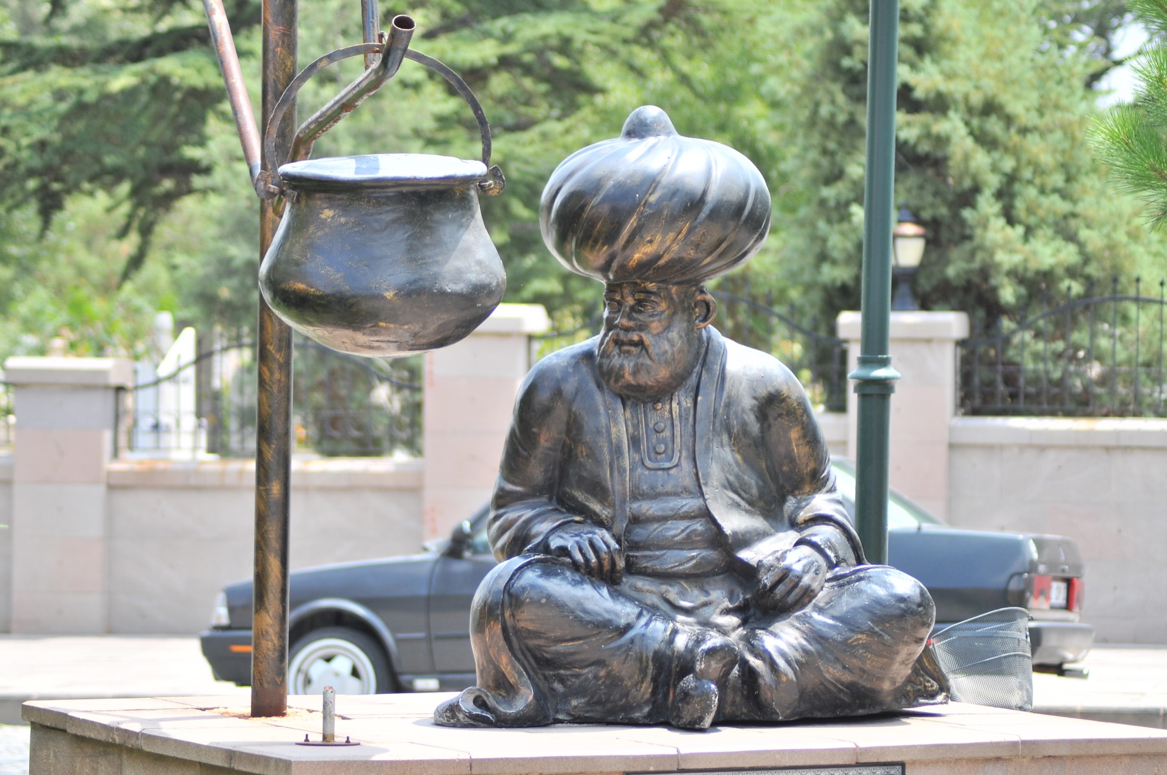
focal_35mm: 150
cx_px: 584
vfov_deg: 9.1
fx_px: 4856
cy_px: 388
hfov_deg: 13.7
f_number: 4
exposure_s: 1/800
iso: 250
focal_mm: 100
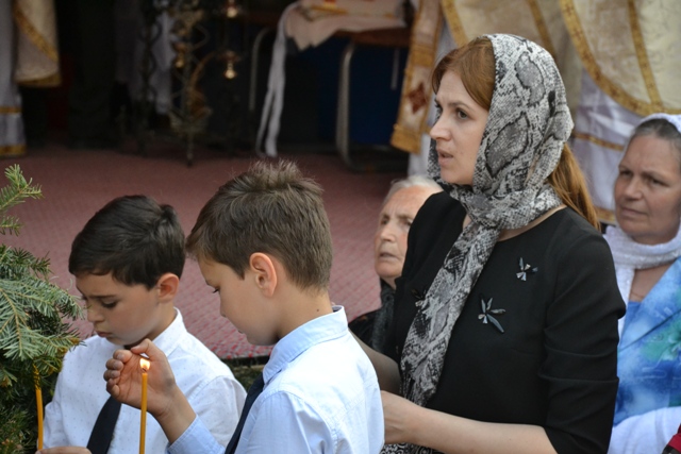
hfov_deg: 14.4
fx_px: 2696
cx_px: 340
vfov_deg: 9.6
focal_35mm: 142
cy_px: 227
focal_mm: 95
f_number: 7.1
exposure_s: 1/800
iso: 1600
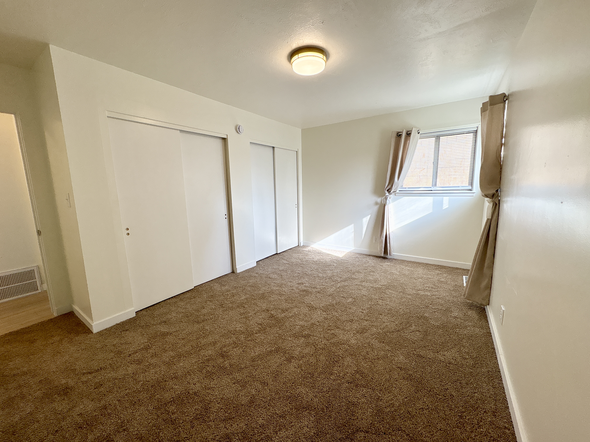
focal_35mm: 14
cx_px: 295
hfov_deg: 102.1
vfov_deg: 85.7
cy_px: 221
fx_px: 239
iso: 80
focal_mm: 2.22
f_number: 2.2
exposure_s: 1/137
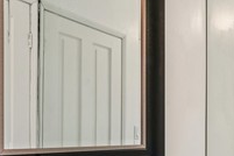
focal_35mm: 53
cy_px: 136
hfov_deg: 34.3
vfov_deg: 25.0
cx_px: 236
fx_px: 342
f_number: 13
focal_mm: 16.5
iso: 100
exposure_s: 1.3
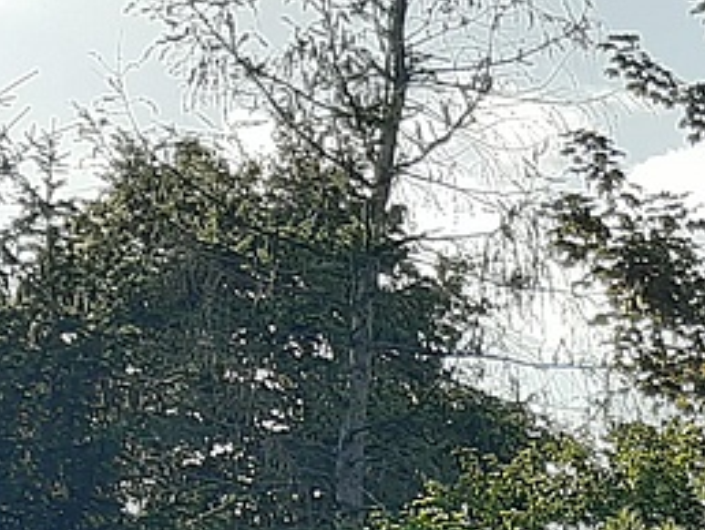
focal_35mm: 161
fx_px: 3282
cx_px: 1459
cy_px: 1101
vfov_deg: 8.7
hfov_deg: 11.0
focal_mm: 3.92
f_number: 1.7
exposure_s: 1/837
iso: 40
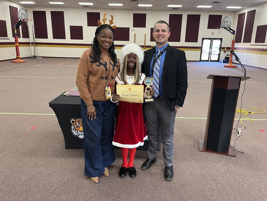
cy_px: 100
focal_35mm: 26
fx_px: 201
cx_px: 134
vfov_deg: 53.1
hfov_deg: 67.3
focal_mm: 5.1
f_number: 1.6
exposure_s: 1/60
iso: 160
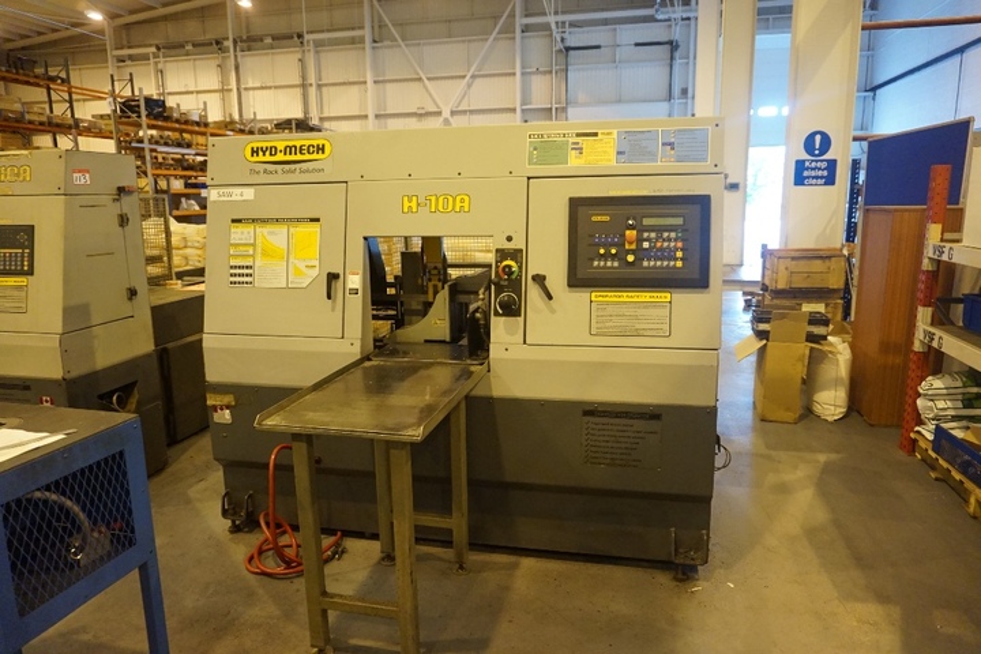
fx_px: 654
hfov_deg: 73.7
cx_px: 490
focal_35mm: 24
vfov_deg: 53.1
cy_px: 327
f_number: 3.5
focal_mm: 16
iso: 2500
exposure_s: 1/160
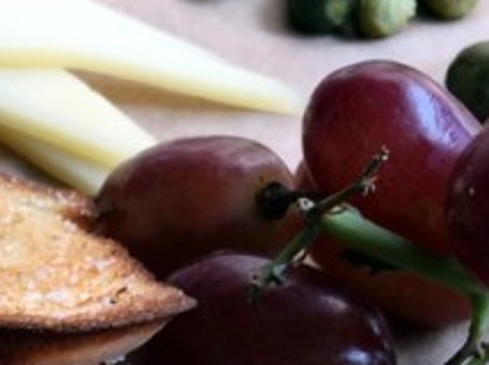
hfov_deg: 20.0
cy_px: 423
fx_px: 1341
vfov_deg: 15.1
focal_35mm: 95
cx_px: 0
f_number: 2.2
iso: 32
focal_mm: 4.15
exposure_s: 1/100
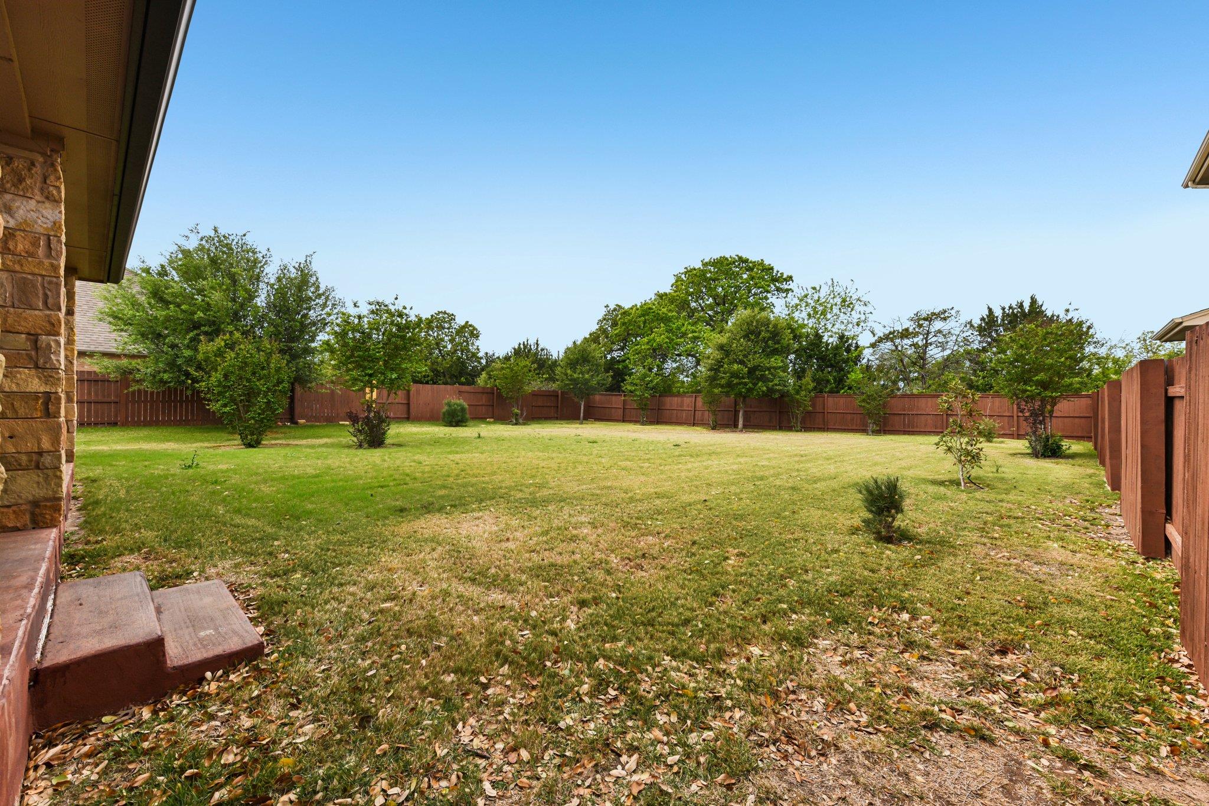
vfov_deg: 81.2
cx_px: 604
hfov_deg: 104.3
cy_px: 403
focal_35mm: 14
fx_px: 470
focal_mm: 14
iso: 100
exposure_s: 1/200
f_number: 8
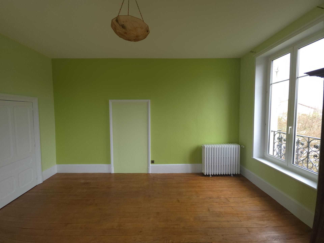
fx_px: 122
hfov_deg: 106.2
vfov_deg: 89.9
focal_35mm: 13
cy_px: 122
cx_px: 162
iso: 64
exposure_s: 1/33
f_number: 1.9
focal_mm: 2.2
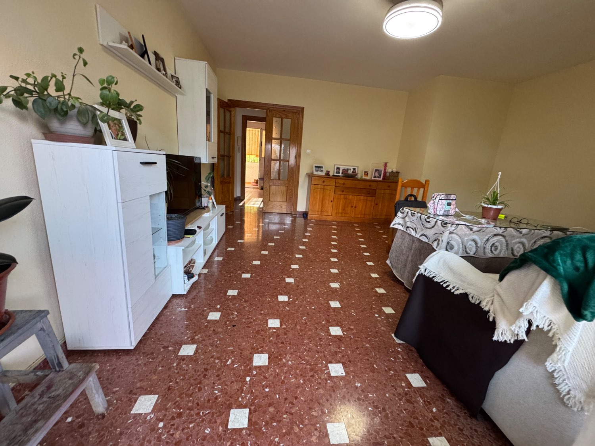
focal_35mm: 14
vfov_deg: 85.7
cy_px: 223
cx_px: 298
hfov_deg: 102.1
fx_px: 241
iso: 400
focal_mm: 2.22
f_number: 2.2
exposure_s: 1/60
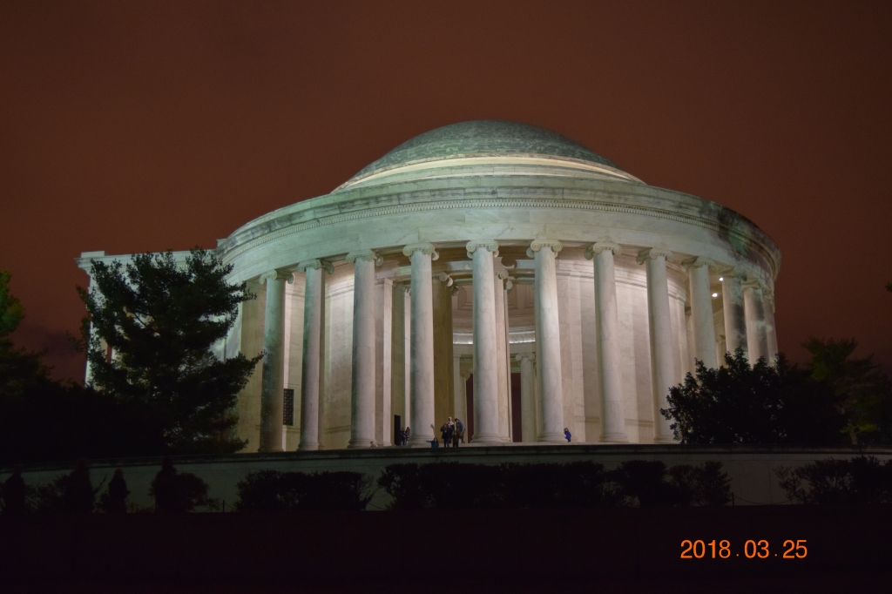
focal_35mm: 39
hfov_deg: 49.6
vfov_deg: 34.2
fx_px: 966
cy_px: 297
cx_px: 446
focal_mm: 26
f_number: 4
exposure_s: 1/25
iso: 1600
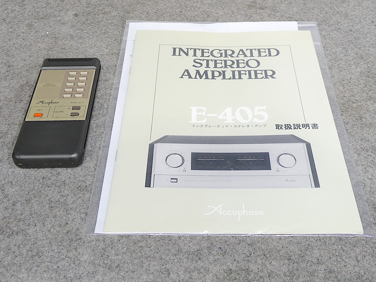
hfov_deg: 46.8
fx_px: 434
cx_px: 188
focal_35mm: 40
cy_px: 141
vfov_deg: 36.0
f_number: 5
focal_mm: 7.2
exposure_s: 1/13
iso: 200
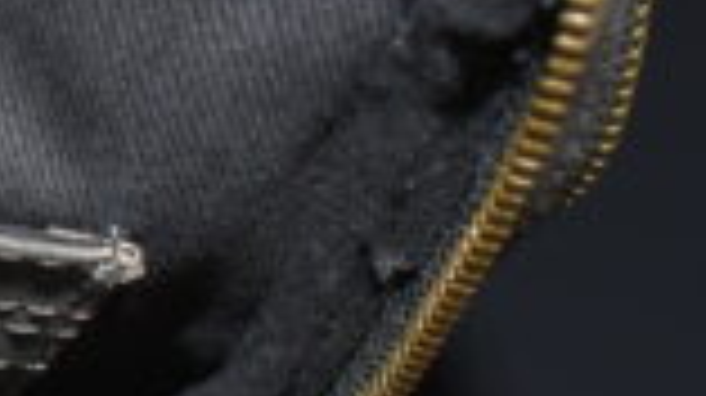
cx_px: -495
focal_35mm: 120
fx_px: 2245
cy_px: 225
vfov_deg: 10.1
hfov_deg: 15.7
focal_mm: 20
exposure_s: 1/60
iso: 100
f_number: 8
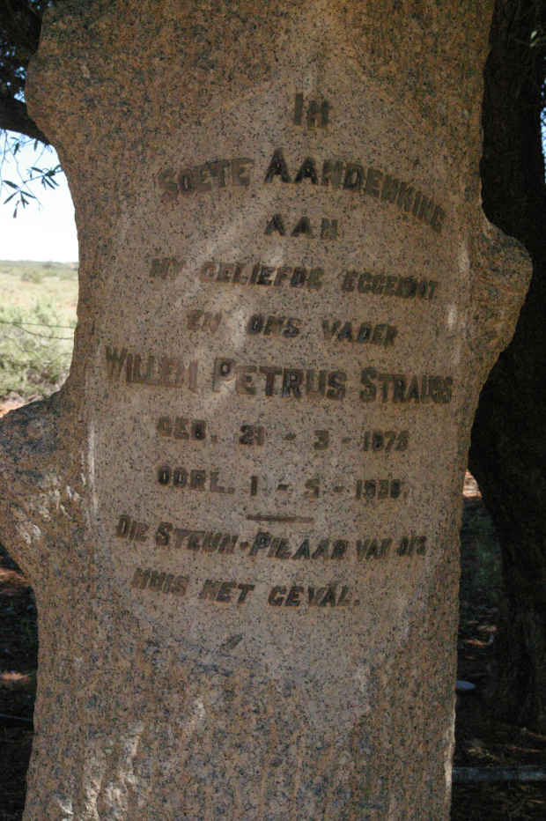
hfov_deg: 22.6
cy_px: 410
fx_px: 1367
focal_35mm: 60
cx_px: 273
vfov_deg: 33.4
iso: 3200
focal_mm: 40
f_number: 13
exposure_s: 1/1000
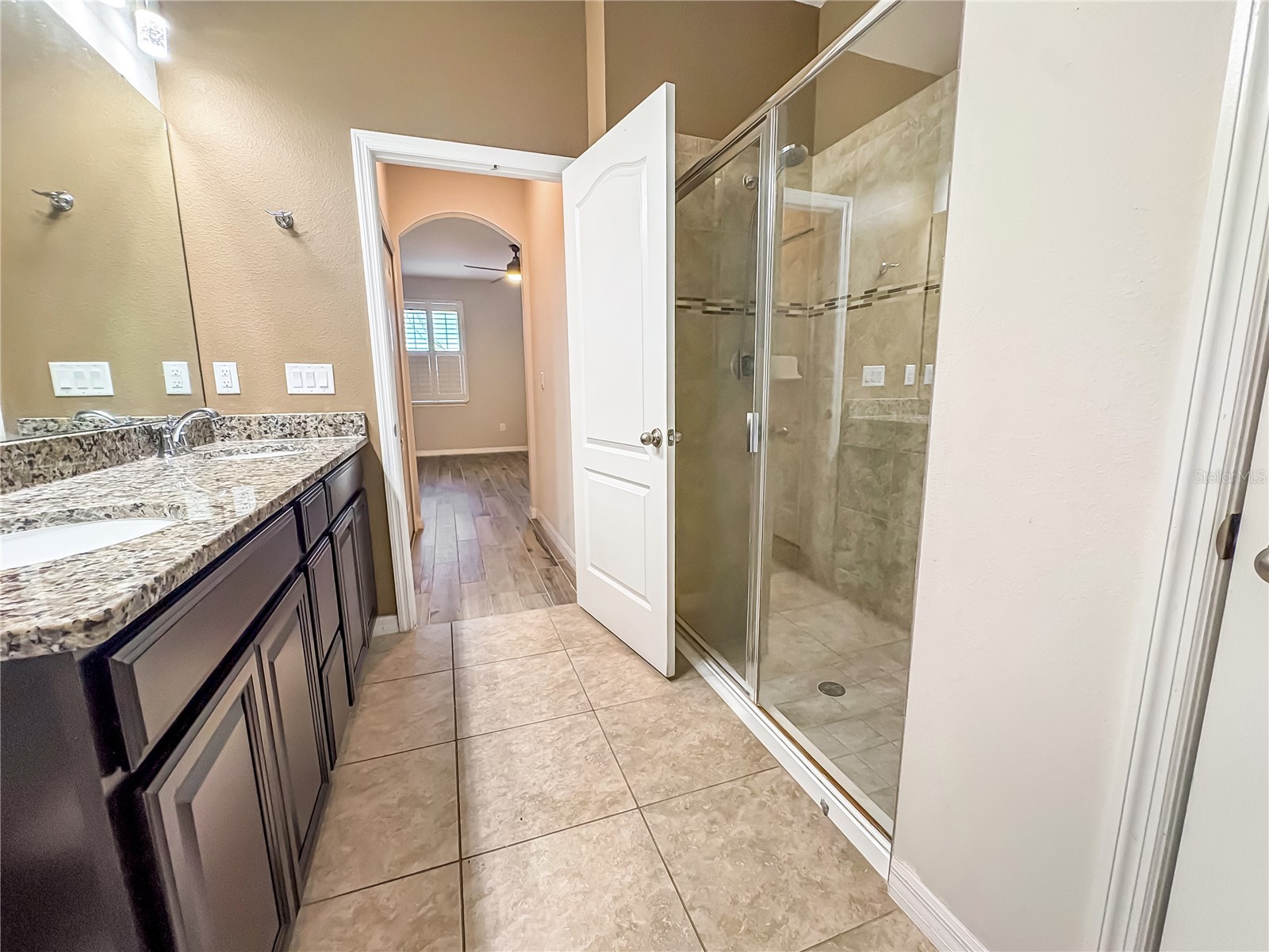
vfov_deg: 85.7
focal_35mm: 14
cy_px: 476
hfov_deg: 102.1
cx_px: 634
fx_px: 513
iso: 320
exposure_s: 1/60
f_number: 2.2
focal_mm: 2.22
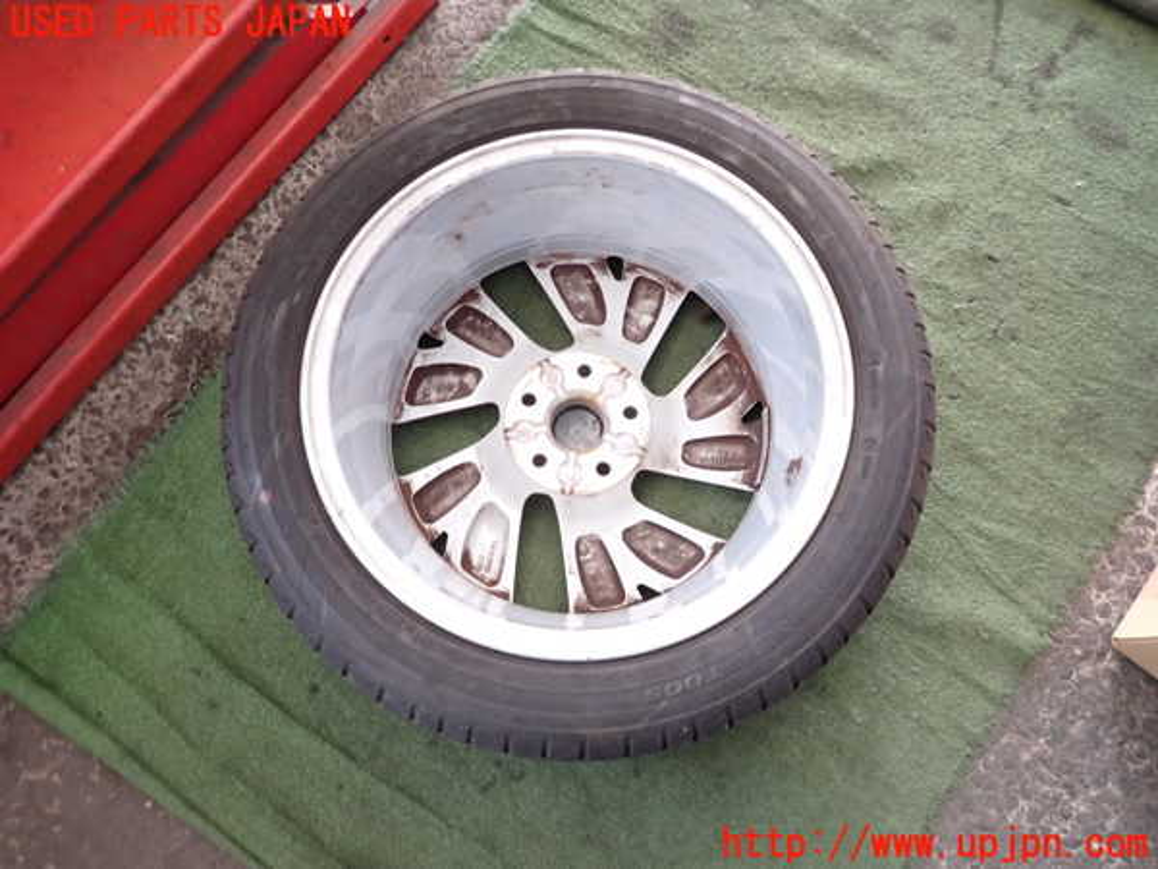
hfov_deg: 69.4
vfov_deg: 54.9
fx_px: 836
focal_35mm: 25
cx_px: 579
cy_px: 434
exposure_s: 1/30
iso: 250
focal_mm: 4.5
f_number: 2
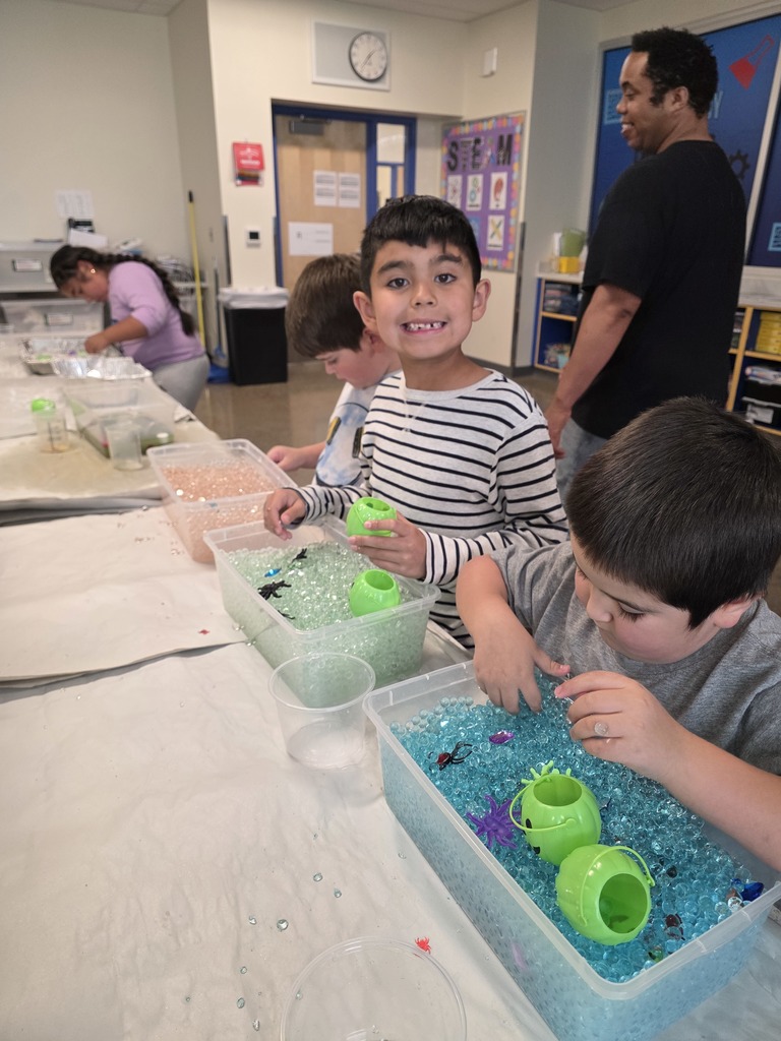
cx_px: 390
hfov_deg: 58.9
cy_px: 520
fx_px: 692
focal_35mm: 23
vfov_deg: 73.9
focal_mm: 6.3
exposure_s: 1/120
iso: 250
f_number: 1.7
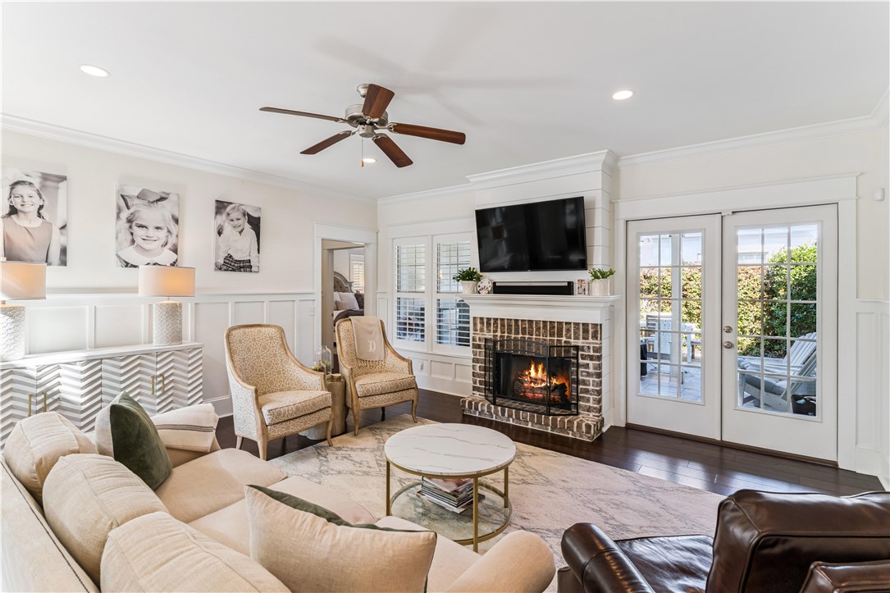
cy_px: 296
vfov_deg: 70.4
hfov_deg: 93.3
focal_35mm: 17
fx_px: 420
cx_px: 445
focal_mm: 17
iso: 250
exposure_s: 1/10
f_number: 8
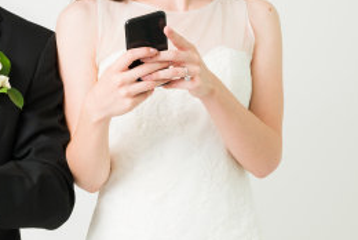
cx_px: 48
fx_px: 1334
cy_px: 98
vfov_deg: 10.3
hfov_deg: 15.1
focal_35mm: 134
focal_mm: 57
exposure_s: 1/200
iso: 125
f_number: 8
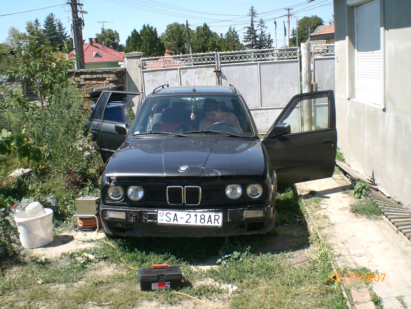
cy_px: 154
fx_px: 451
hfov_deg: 49.0
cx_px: 206
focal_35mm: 38
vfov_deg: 37.7
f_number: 4.4
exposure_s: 1/250
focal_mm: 6.3
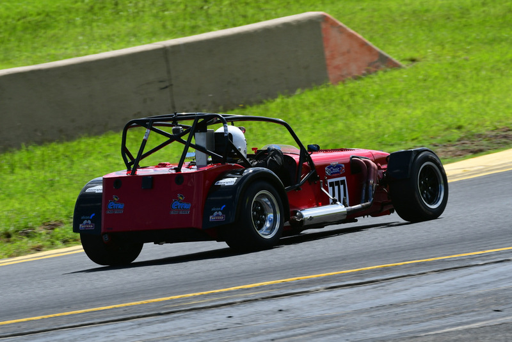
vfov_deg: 2.5
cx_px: 256
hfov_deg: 3.8
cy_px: 171
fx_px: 7682
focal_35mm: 540
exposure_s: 1/640
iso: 400
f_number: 11
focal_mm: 360
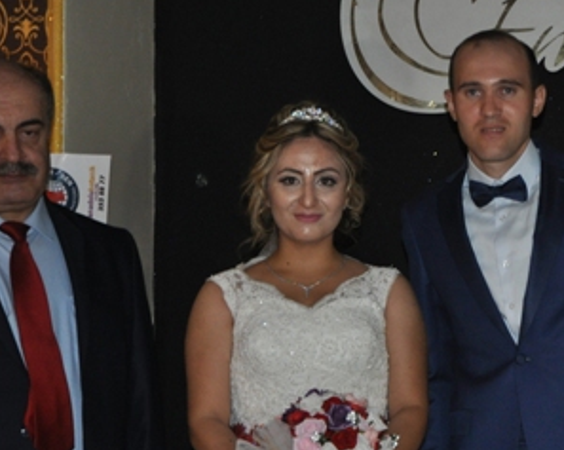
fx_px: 1568
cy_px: 276
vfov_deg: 16.3
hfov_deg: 19.8
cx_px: 560
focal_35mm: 94
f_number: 4
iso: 800
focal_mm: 31
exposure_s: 1/60
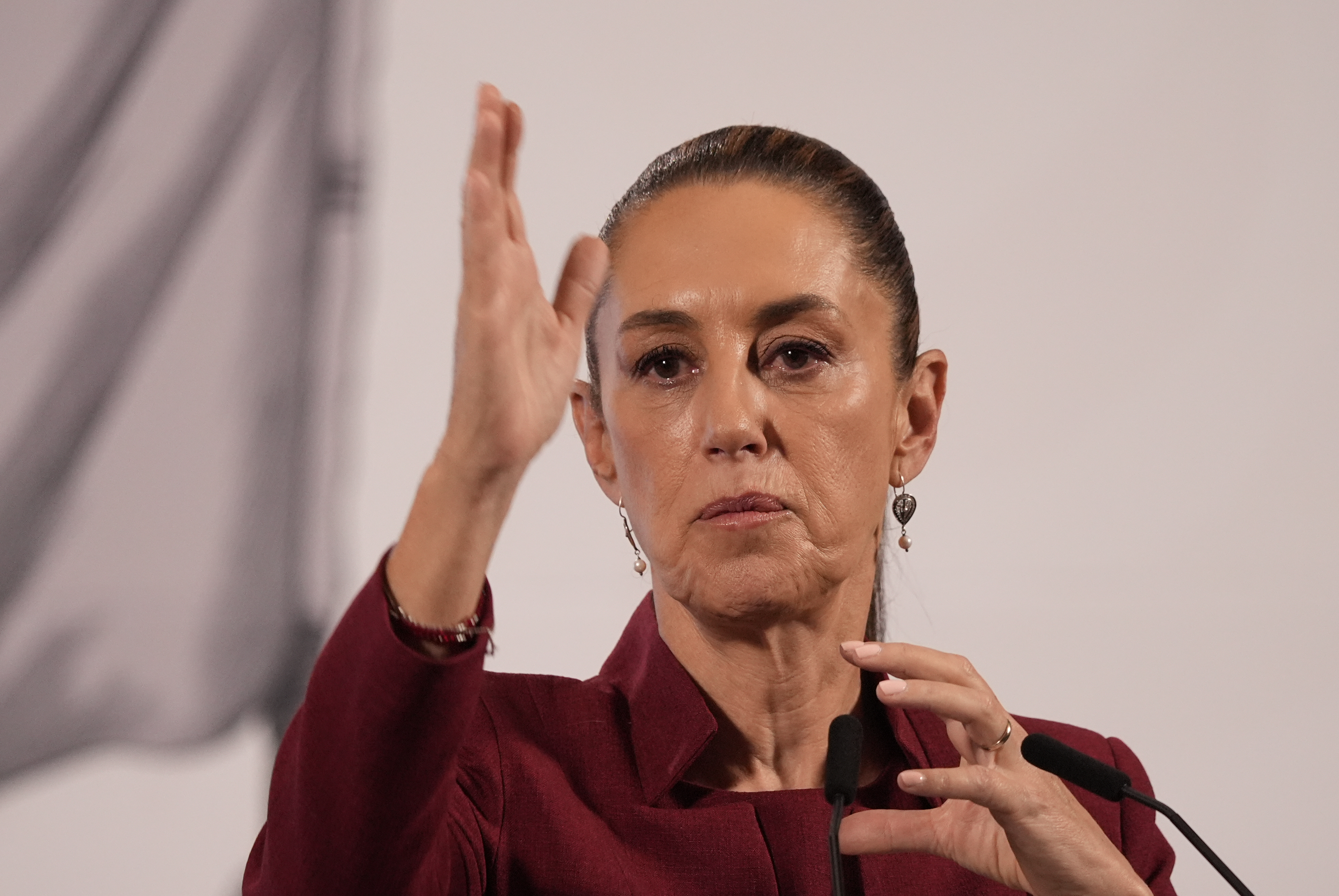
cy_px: 448
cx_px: 670
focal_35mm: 661
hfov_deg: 3.1
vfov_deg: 2.1
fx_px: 24607
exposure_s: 1/320
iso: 3200
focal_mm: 441
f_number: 6.3
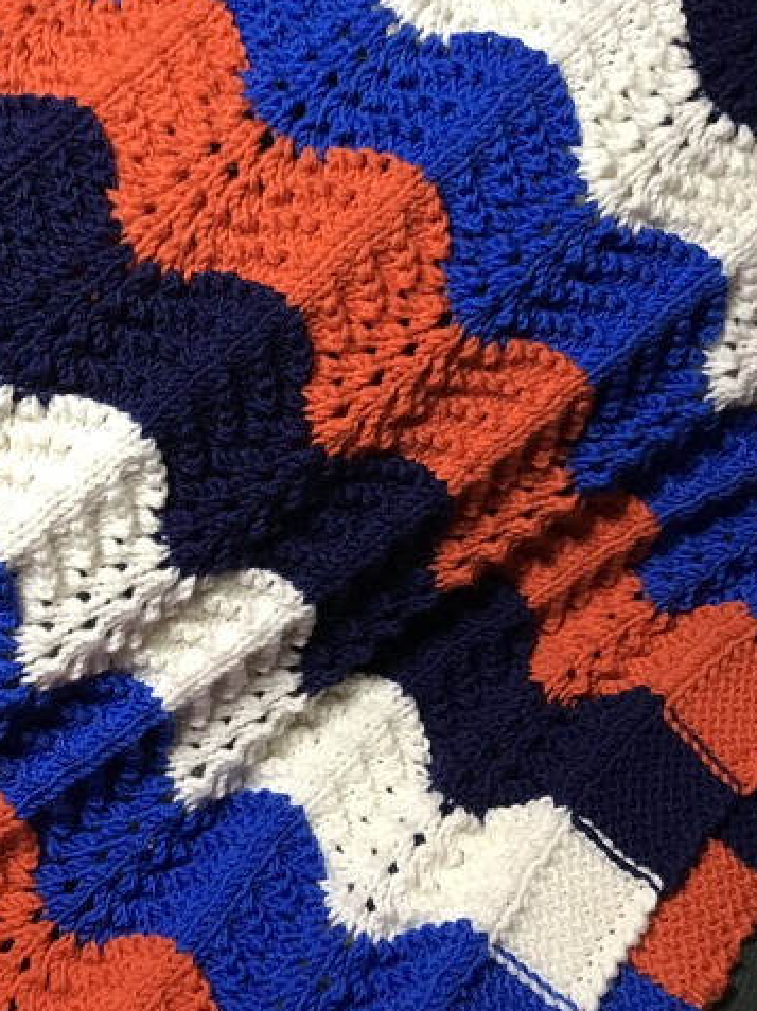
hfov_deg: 30.4
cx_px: 201
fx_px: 1372
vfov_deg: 40.4
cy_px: 432
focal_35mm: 47
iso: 64
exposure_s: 1/17
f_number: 1.8
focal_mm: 3.99
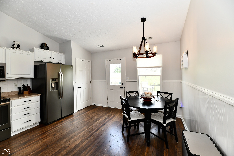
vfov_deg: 81.2
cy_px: 78
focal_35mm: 14
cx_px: 117
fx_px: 91
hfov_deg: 104.3
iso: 640
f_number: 6.3
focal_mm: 14
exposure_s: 1/100
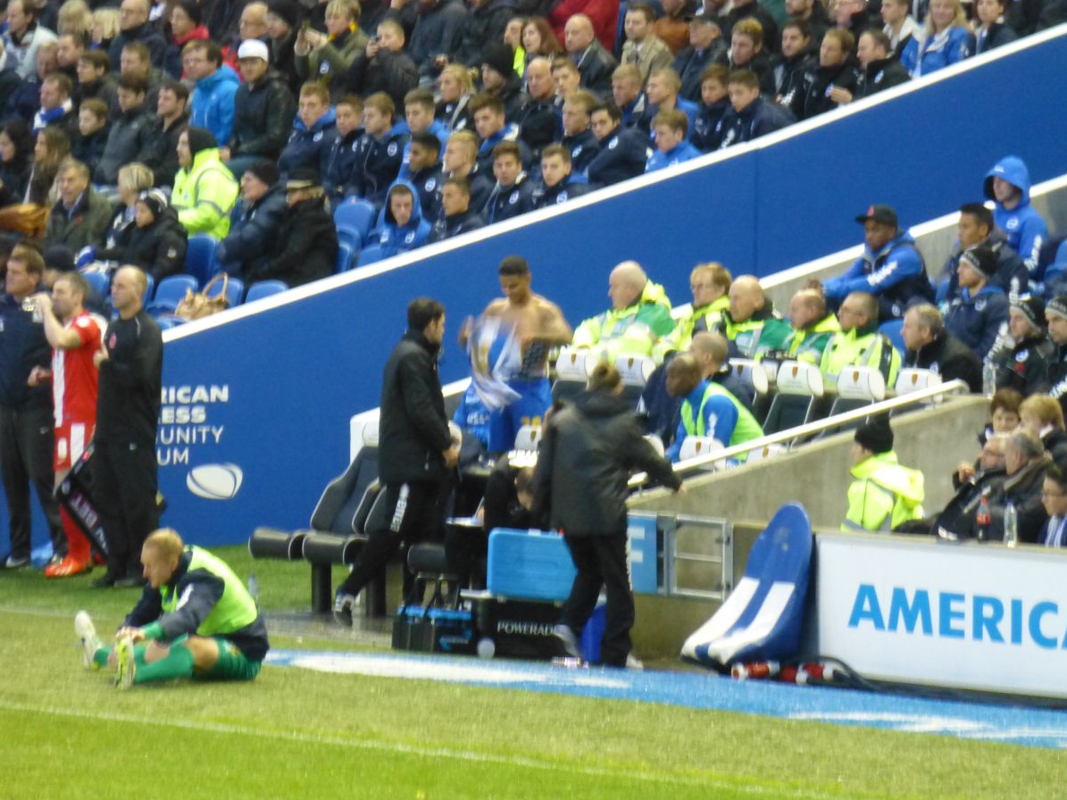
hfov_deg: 4.1
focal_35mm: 482
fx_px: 14856
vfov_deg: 3.1
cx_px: 535
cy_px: 399
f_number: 6.4
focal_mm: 86
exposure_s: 1/15
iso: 1000
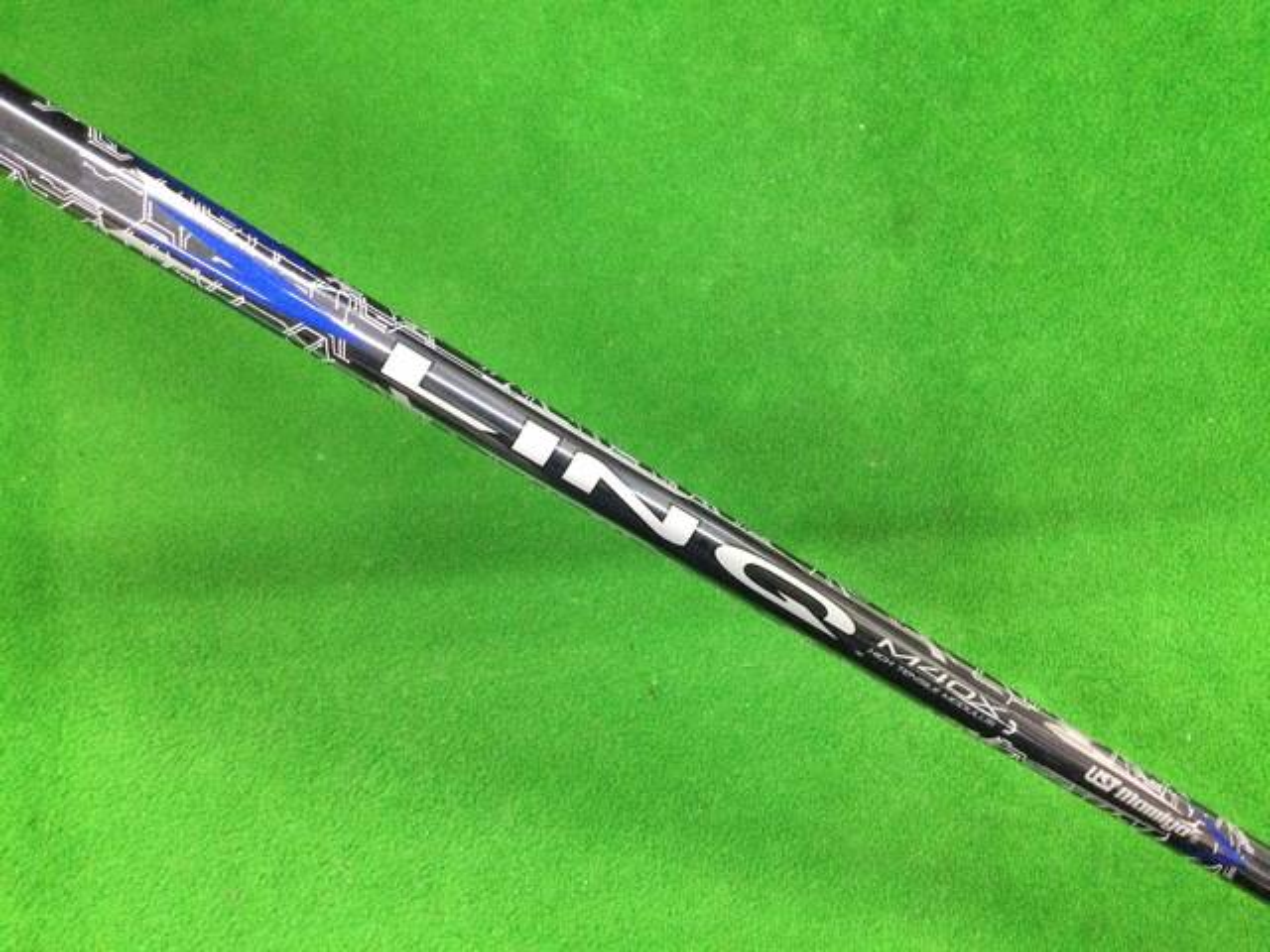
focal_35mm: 31
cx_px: 635
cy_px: 476
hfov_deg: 58.4
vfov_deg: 45.4
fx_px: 1137
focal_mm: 3.3
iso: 250
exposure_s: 1/30
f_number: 2.4
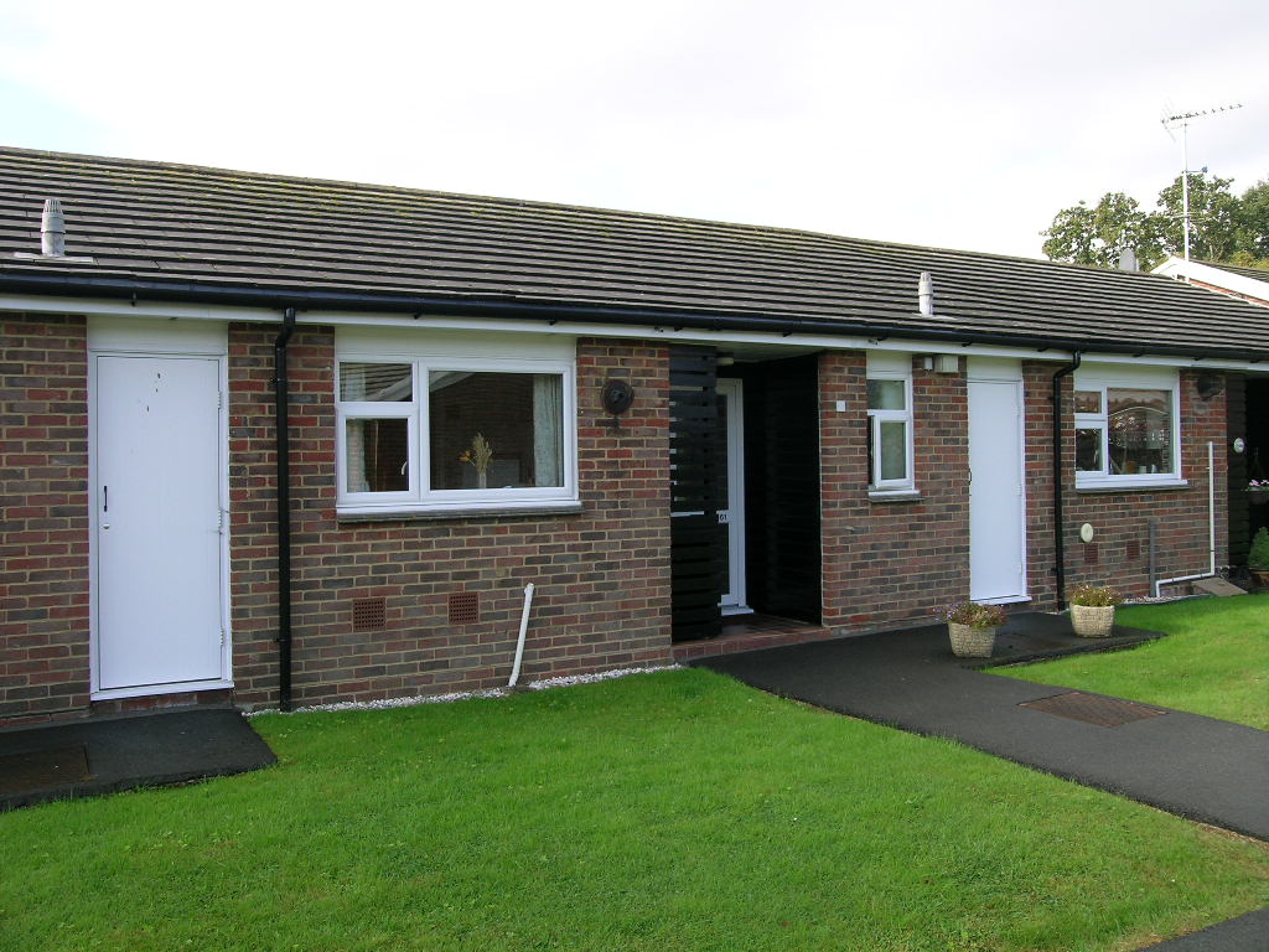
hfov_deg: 58.4
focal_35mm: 31
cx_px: 634
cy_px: 476
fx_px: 1136
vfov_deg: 45.4
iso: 50
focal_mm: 6.5
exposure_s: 1/146
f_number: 4.6
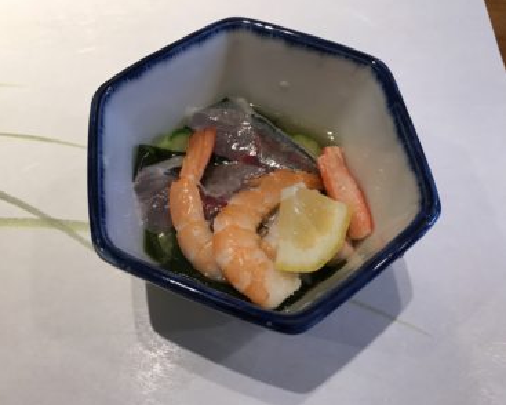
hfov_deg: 58.6
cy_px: 201
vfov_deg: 48.5
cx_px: 230
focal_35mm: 30
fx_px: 450
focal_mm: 3.99
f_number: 1.8
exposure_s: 1/33
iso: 20
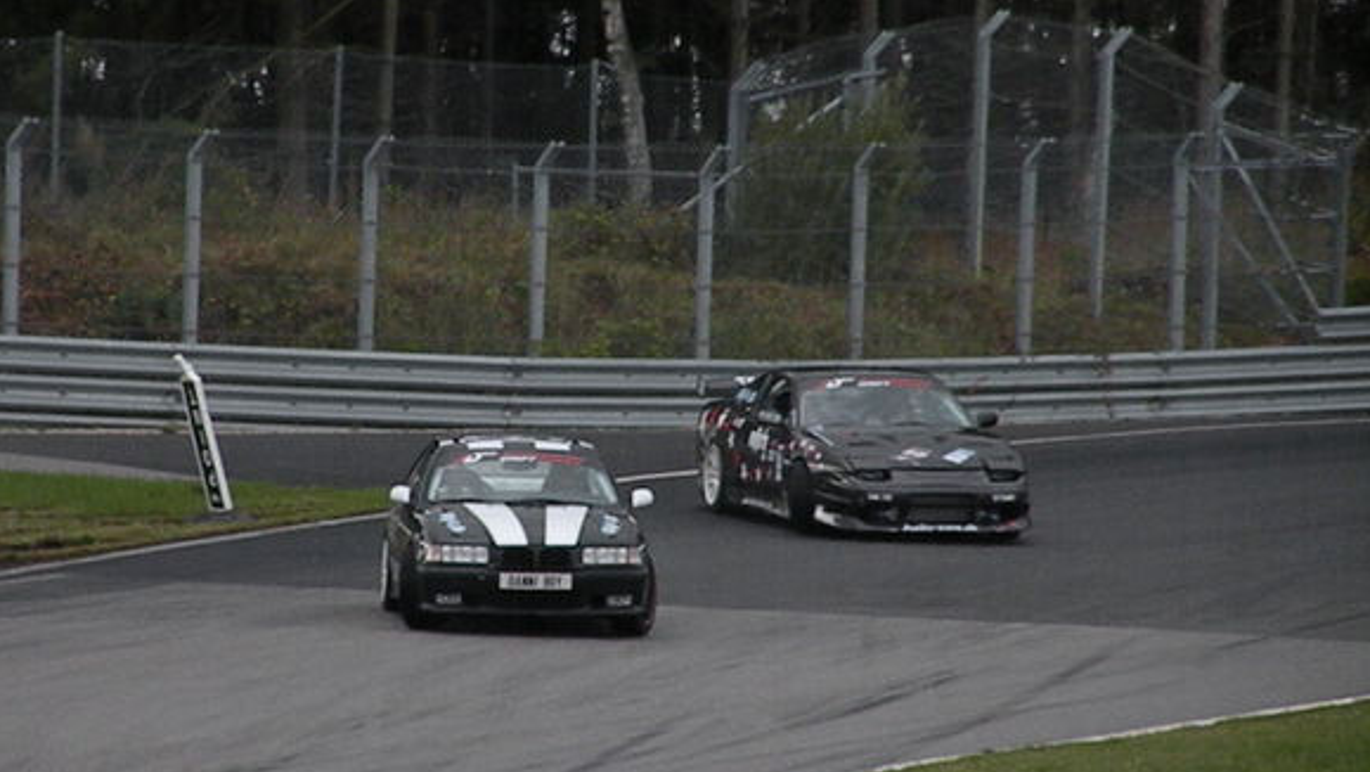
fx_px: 21256
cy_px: 469
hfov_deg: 3.7
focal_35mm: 585
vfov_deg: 2.1
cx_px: 674
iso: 640
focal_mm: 84.2
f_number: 5.6
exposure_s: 1/2132
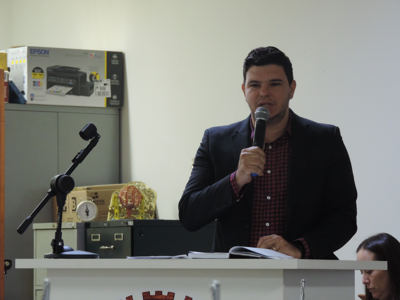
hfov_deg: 9.9
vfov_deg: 7.4
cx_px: 200
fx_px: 2311
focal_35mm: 200
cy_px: 150
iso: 800
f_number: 4.6
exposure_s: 1/13
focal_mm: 35.6
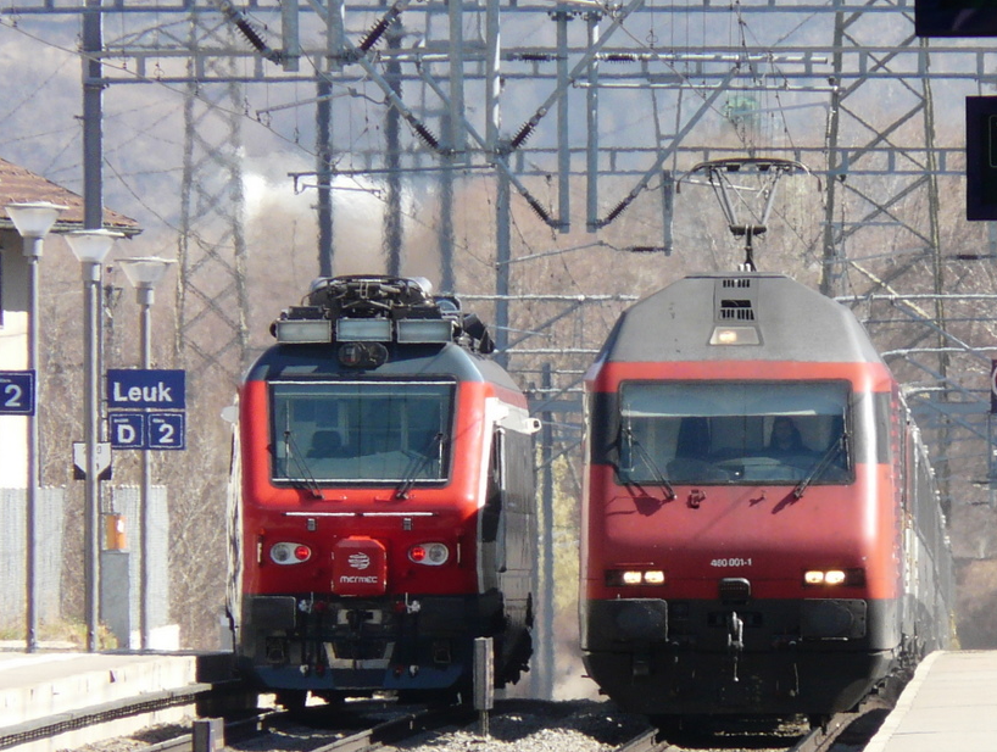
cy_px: 413
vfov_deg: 2.4
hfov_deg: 3.2
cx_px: 547
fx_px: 17778
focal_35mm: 616
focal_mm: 82.8
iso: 100
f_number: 5
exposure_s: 1/250
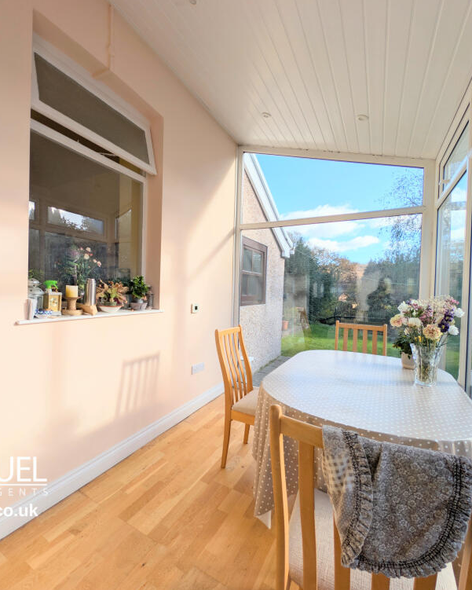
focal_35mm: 16
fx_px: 279
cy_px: 294
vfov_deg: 93.1
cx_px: 196
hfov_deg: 79.7
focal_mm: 2.23
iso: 39
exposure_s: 1/765
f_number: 1.95
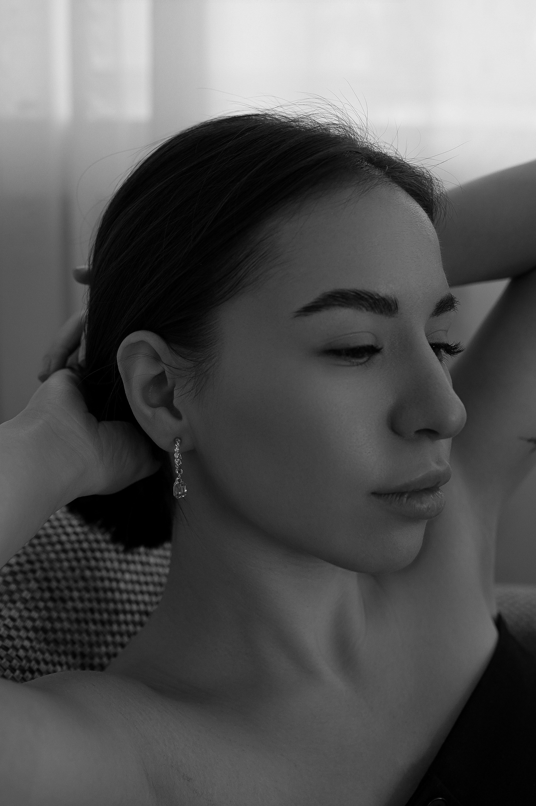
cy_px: 403
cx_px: 268
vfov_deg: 43.6
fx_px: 1007
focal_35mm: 45
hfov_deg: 29.8
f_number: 3.2
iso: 1250
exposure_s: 1/400
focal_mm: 30
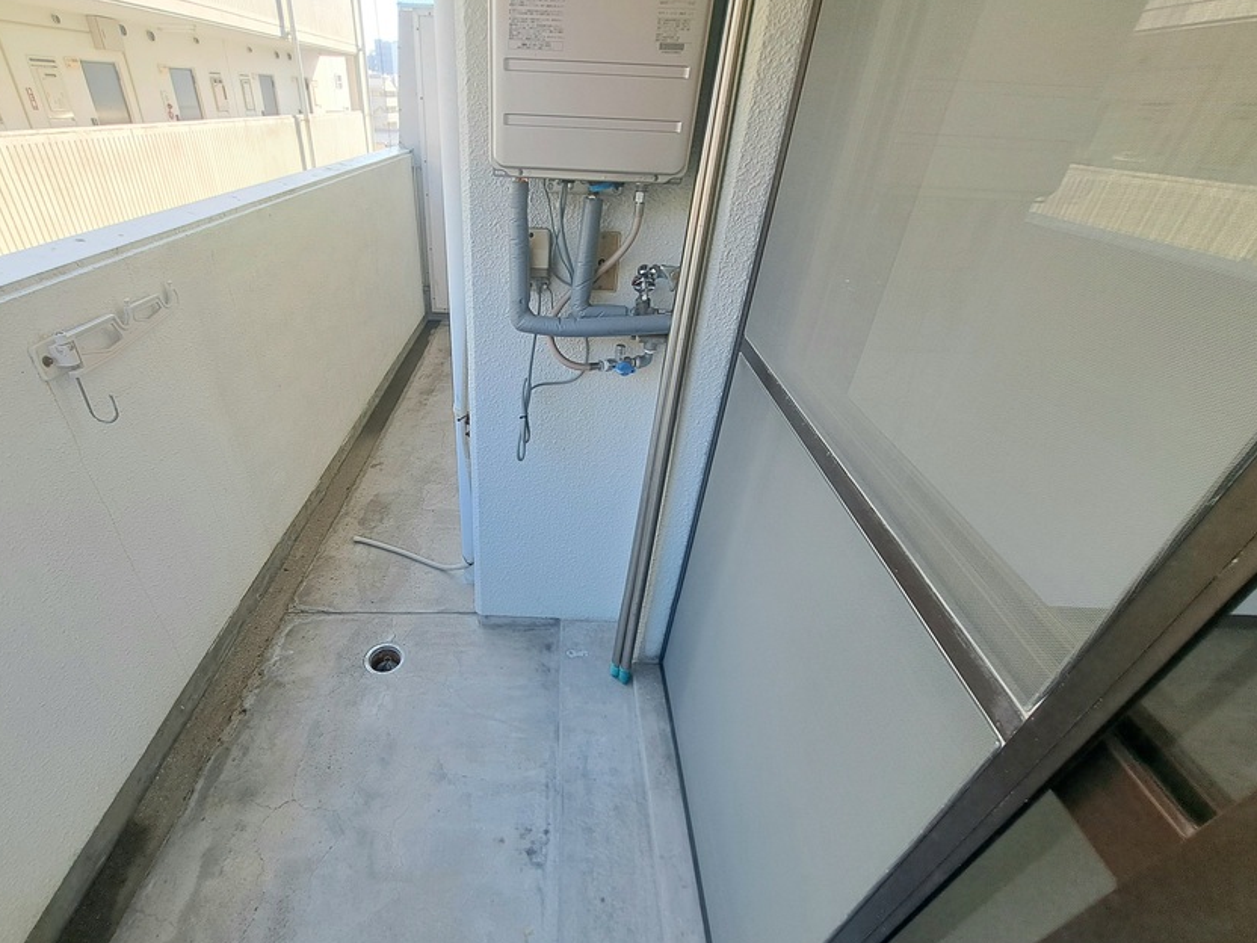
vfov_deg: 81.7
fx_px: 545
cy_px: 491
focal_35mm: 15
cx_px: 535
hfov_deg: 97.5
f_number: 2.2
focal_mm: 1.74
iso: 50
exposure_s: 1/141
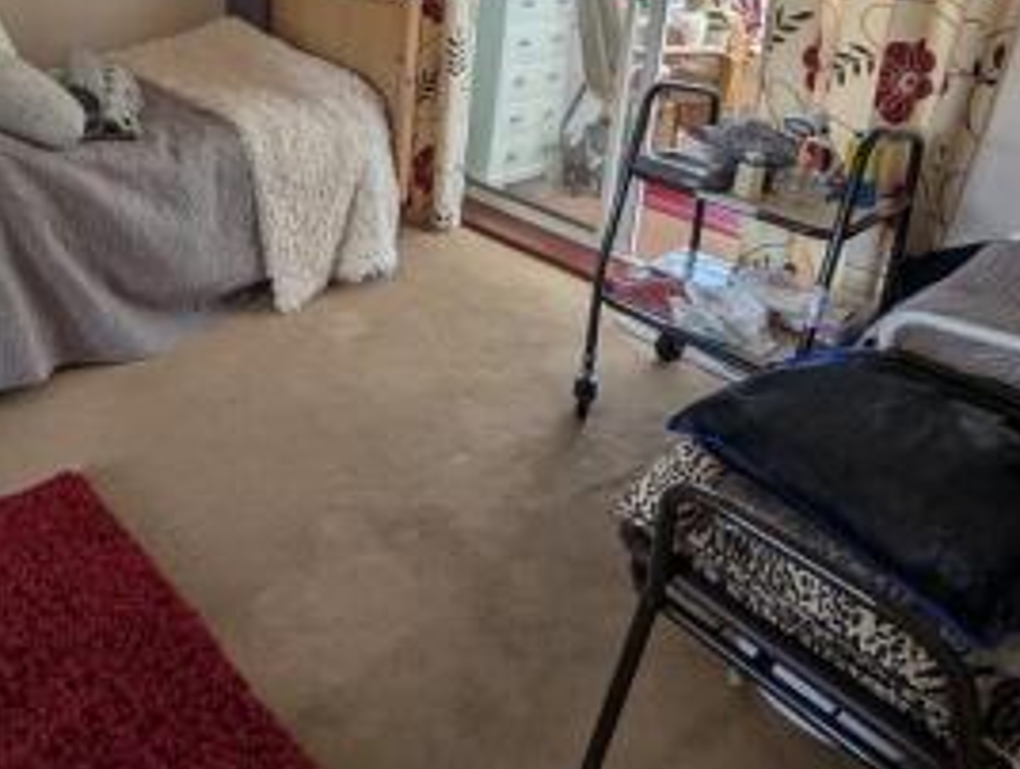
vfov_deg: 46.8
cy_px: 48
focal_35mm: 26
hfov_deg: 62.9
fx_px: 767
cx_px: 244
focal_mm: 2.02
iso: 66
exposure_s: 1/100
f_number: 1.7
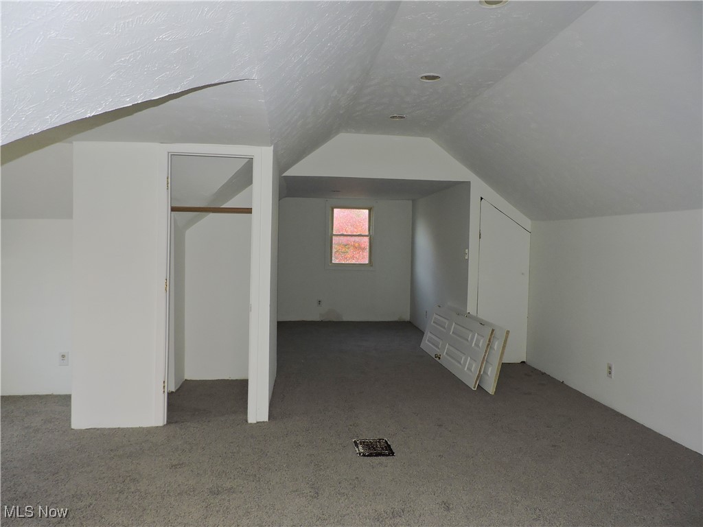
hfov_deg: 71.6
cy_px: 264
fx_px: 487
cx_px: 352
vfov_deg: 56.8
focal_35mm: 24
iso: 200
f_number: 3
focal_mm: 4.3
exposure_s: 1/30
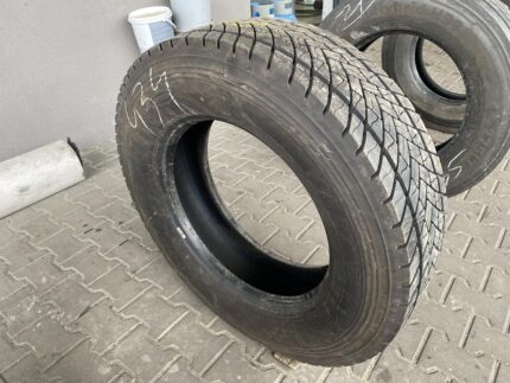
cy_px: 192
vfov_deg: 53.1
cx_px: 255
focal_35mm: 26
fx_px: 383
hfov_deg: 67.3
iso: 125
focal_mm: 4.25
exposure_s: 1/118
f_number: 1.8
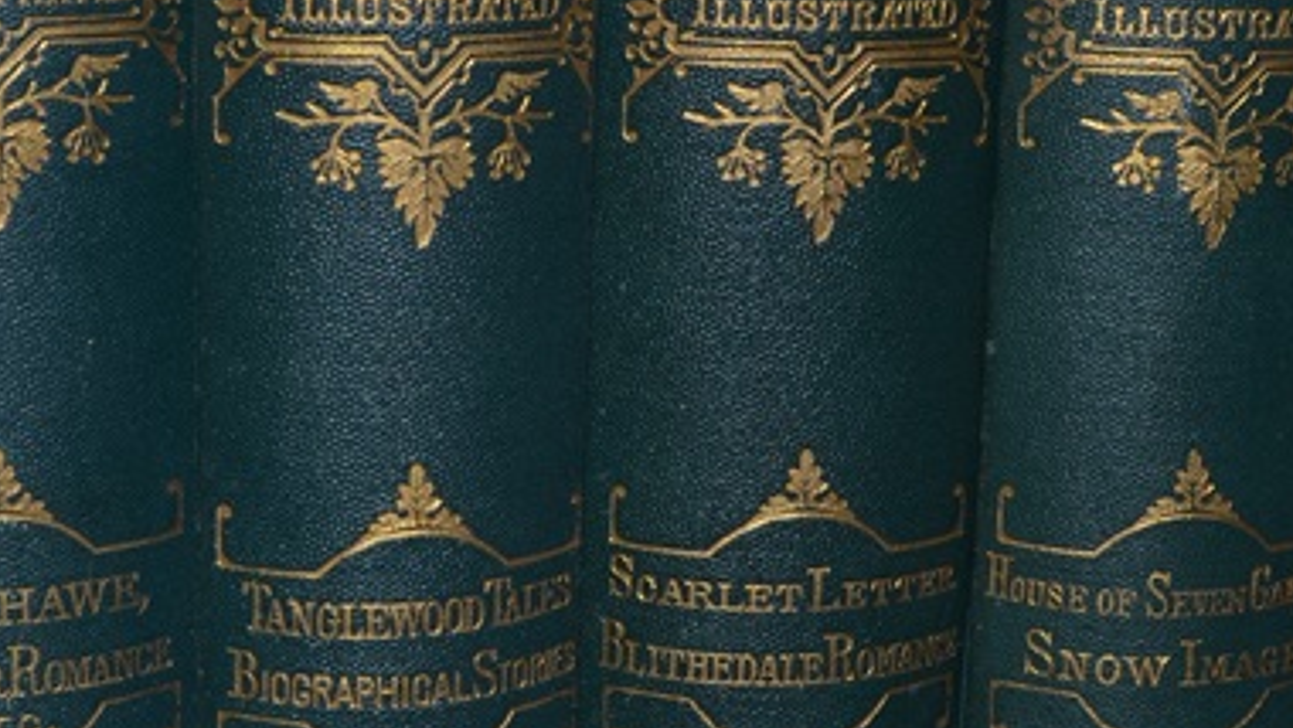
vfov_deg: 13.3
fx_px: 3121
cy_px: 393
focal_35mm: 91
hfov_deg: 23.4
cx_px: 660
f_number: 8
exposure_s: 1/60
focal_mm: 22
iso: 100
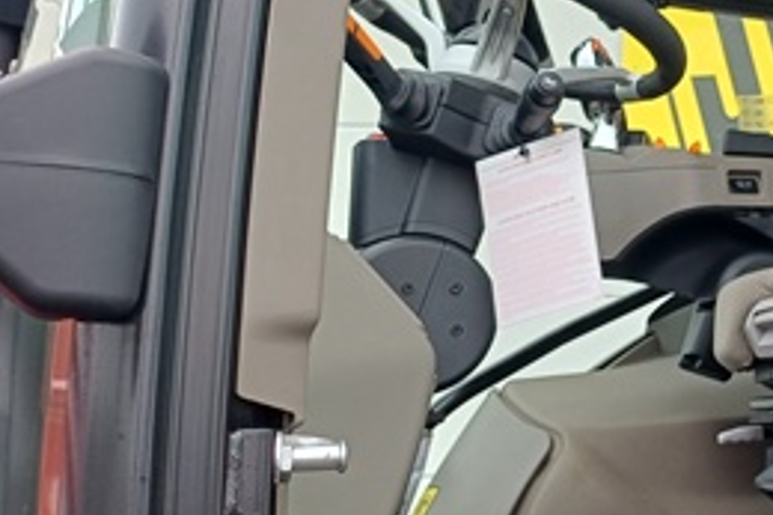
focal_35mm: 64
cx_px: 895
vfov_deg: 21.1
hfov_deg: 28.0
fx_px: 1373
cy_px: 146
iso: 50
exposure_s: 1/117
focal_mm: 4.65
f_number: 1.8
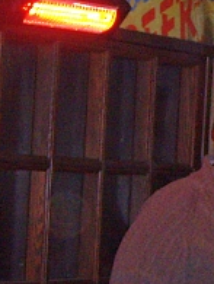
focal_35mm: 215
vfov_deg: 9.2
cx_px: 469
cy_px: 197
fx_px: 1766
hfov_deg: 6.7
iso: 240
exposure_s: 1/45
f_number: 3.9
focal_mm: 10.2
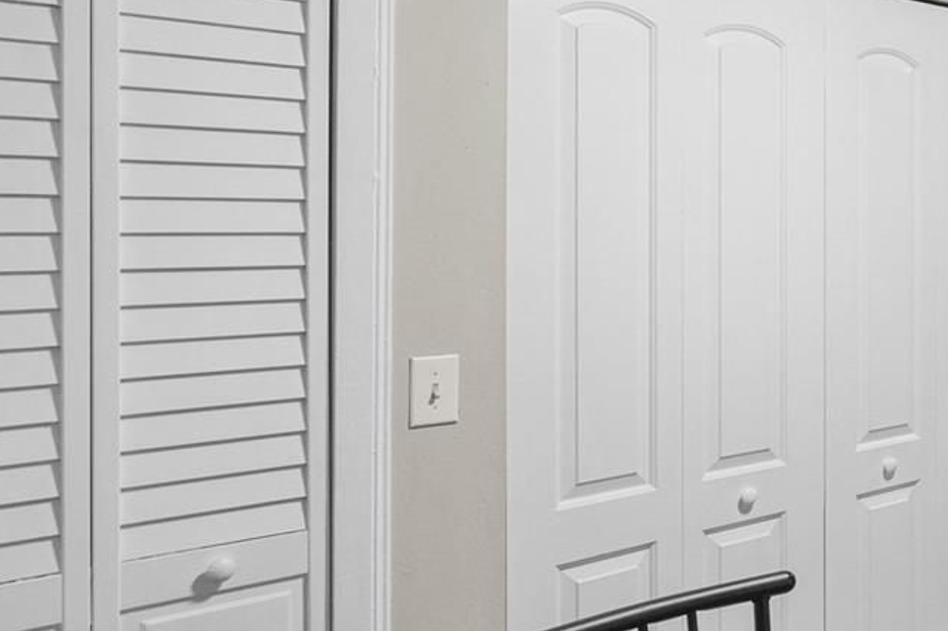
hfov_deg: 39.2
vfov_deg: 33.2
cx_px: 1058
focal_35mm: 40
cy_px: 237
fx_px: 1053
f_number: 8
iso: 400
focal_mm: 16
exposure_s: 1/1.67
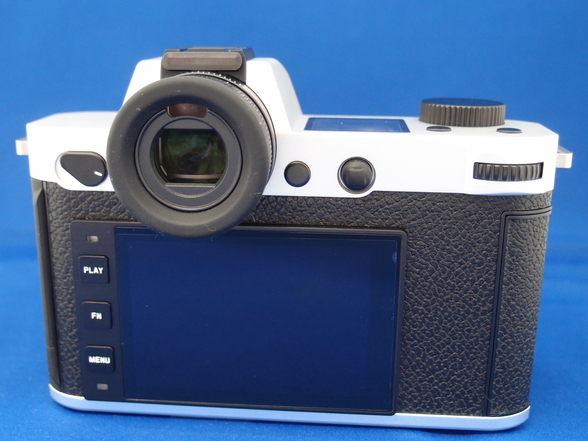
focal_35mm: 41
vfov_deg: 35.1
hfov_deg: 45.8
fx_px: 696
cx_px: 294
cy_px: 220
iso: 200
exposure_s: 1/25
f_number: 2
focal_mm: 8.99
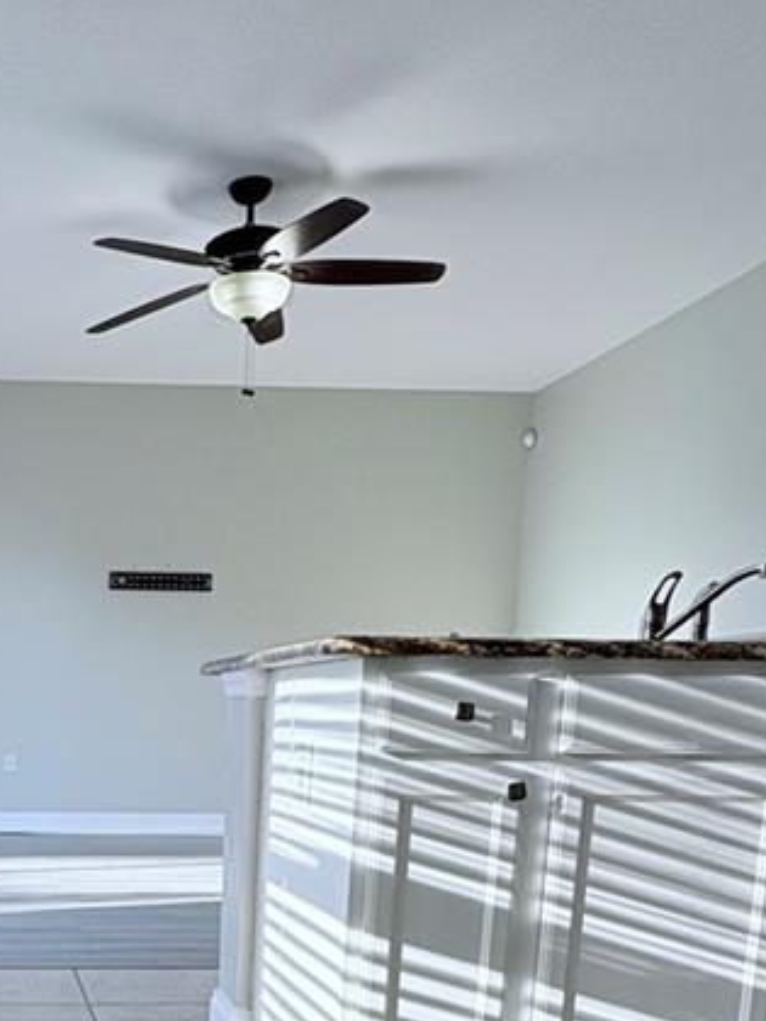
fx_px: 1180
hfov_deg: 33.1
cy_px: 914
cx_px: 7
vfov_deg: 42.9
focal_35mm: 40
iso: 80
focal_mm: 2.22
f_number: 2.2
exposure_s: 1/129
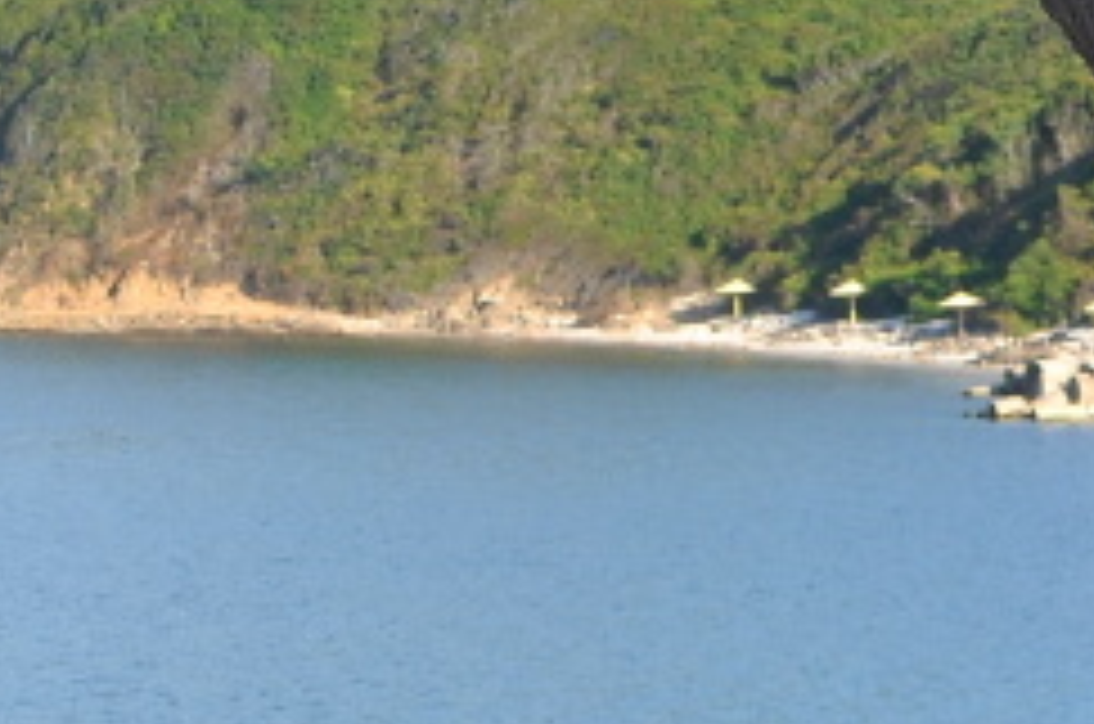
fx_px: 6706
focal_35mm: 221
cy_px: -13
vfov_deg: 6.2
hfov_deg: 9.2
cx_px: -95
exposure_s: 1/160
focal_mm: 35
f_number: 6.3
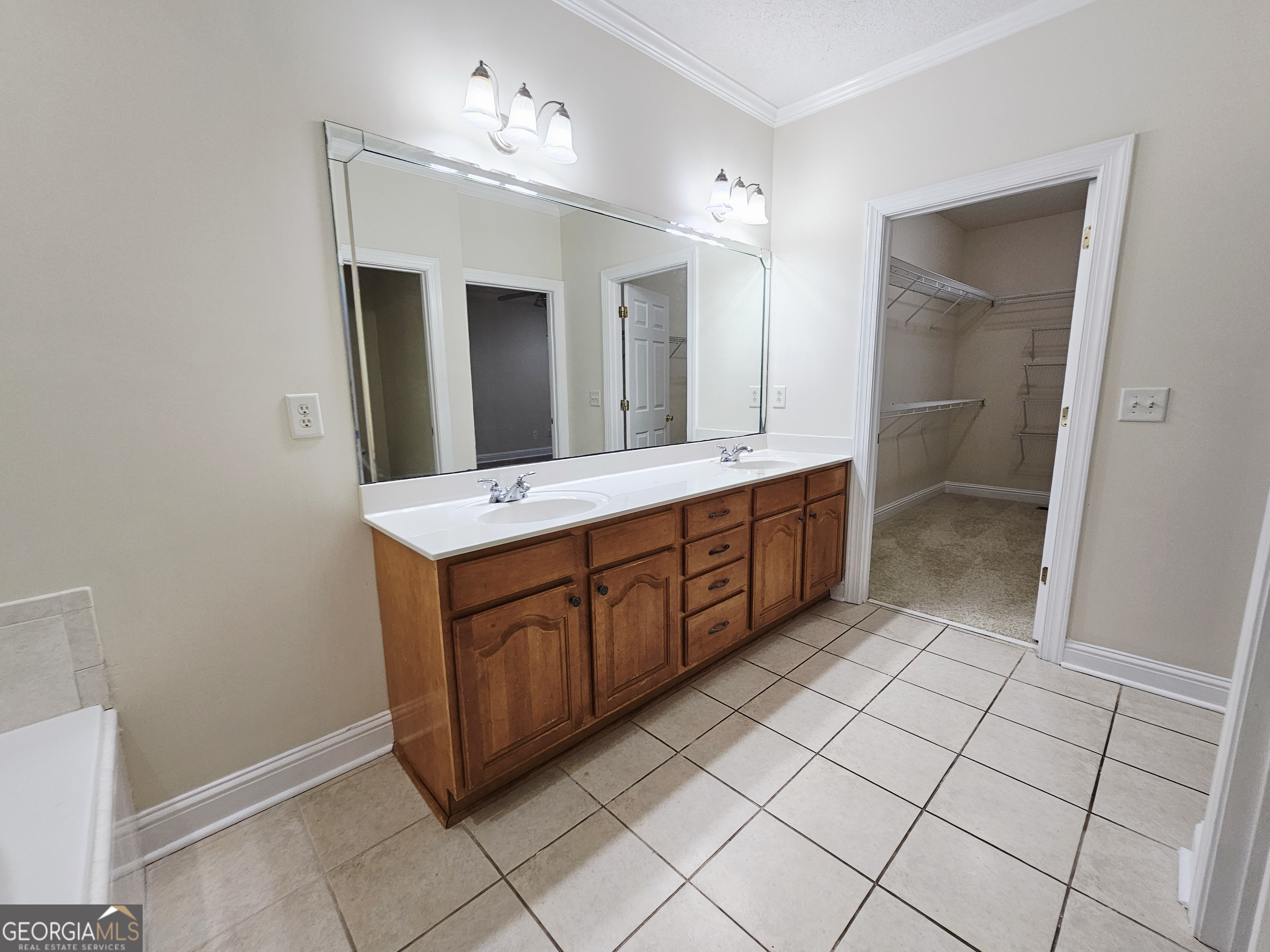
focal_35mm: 13
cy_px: 476
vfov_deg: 89.9
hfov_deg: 106.2
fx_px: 477
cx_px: 635
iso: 80
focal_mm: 2.2
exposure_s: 1/60
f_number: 2.2
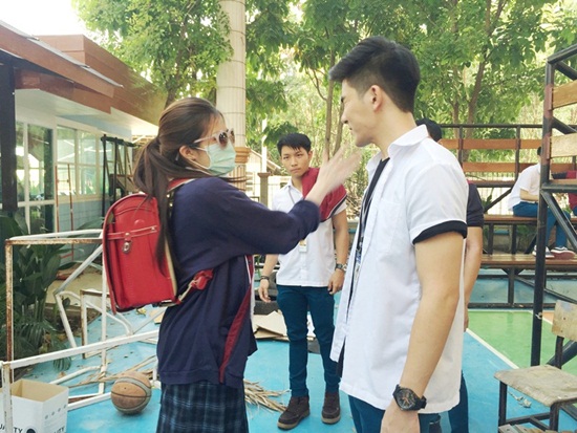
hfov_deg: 61.6
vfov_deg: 48.3
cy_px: 216
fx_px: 484
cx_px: 288
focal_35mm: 29
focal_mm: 4.15
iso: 40
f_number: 2.2
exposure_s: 1/120
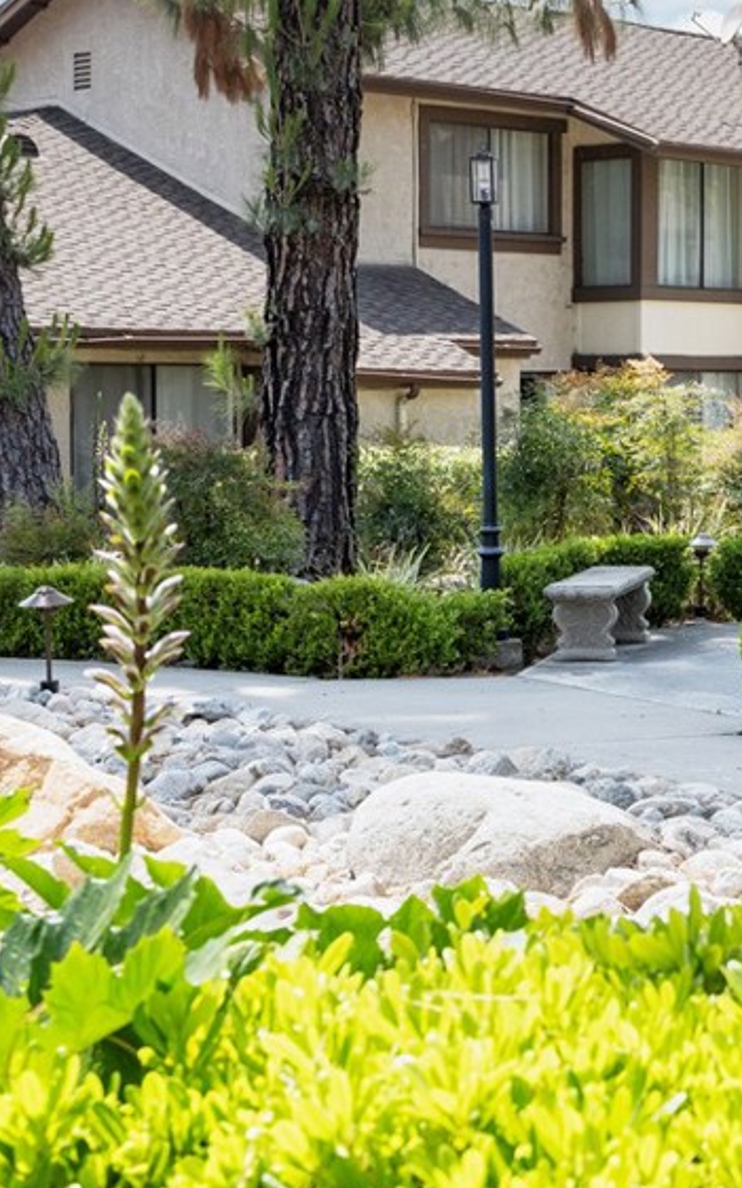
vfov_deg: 26.4
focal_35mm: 78
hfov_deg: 15.9
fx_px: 2525
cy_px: 500
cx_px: 936
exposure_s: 1/2000
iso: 400
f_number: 5
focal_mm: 28
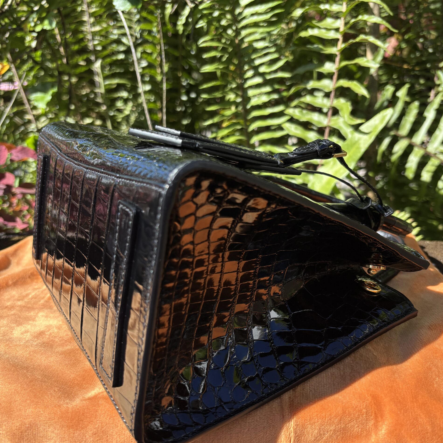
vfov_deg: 52.5
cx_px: 224
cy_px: 238
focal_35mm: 31
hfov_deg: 52.5
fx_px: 449
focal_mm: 5.96
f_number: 1.6
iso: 50
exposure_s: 1/1949
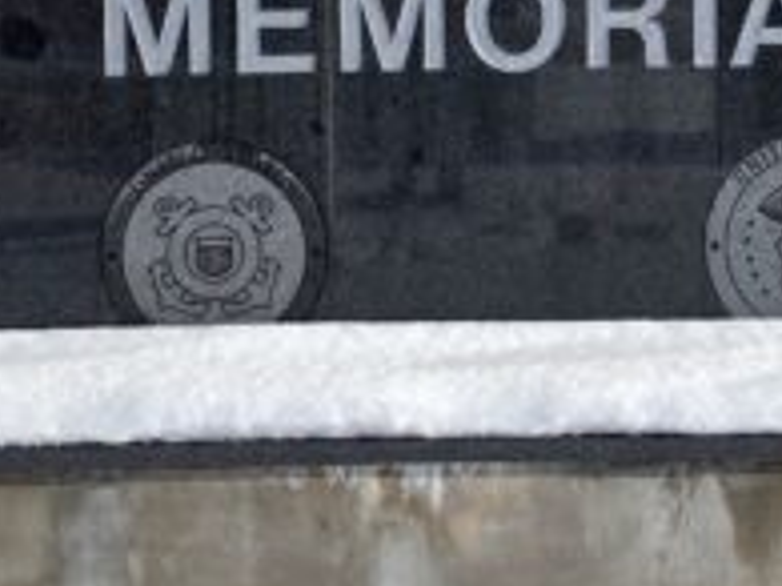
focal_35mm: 80
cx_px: 465
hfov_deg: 24.4
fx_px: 1806
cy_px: -16
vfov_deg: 17.9
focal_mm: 4.25
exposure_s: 1/6061
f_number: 1.8
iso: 32
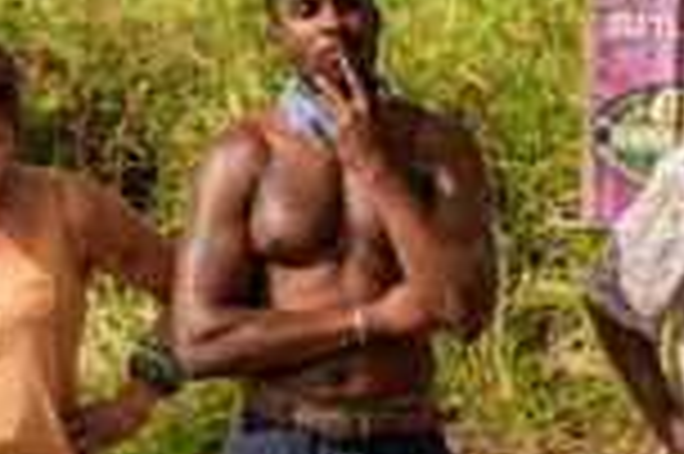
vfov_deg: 2.9
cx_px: 338
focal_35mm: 473
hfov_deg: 4.4
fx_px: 8977
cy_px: 119
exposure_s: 1/1600
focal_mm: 70
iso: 400
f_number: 4.5
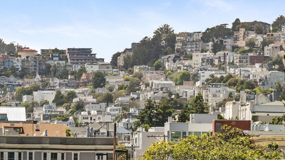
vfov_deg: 5.0
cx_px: 143
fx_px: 1844
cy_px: 70
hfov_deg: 8.8
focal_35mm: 244
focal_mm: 155
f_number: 11
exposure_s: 1/1600
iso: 400
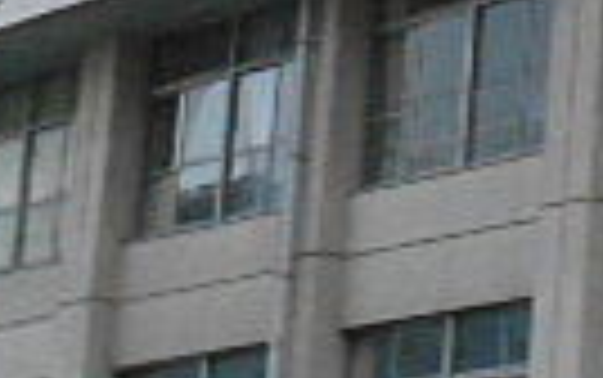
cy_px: -14
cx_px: 796
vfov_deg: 5.9
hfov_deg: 9.2
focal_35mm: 223
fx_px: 3668
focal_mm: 7.7
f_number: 4.2
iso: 800
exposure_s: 1/200
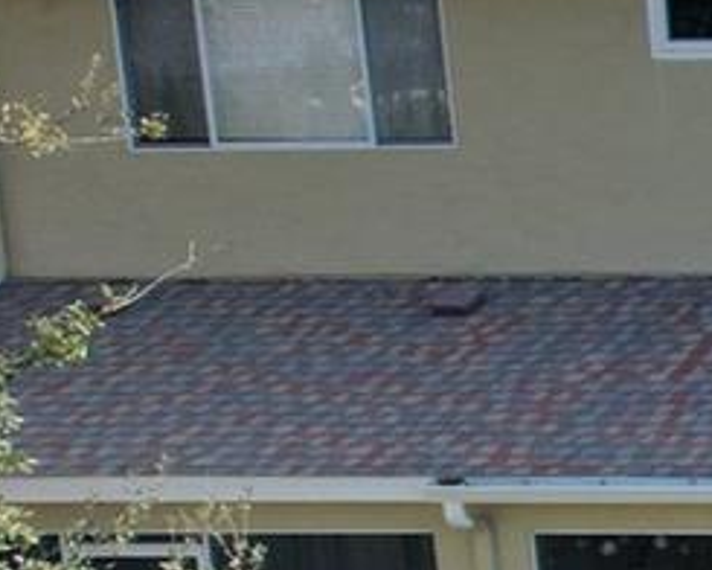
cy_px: 268
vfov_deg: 11.4
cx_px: 1930
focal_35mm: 135
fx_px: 2845
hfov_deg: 11.0
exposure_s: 1/500
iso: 100
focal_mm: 8.38
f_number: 2.8
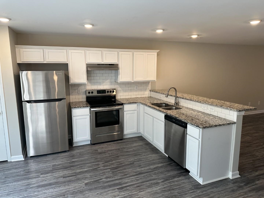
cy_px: 99
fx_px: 183
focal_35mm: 24
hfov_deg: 71.6
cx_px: 132
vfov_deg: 56.8
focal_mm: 6.86
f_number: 1.78
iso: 125
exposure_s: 1/120
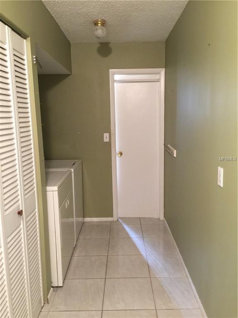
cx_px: 119
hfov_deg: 48.2
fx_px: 266
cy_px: 159
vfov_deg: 61.7
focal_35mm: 29
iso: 64
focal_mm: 4.15
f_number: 2.2
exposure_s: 1/4
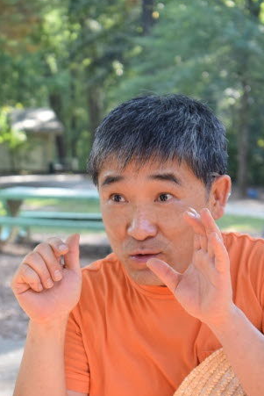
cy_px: 215
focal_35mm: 110
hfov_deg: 12.5
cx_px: 103
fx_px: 1205
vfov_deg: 18.6
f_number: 5.6
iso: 800
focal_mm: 55
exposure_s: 1/125
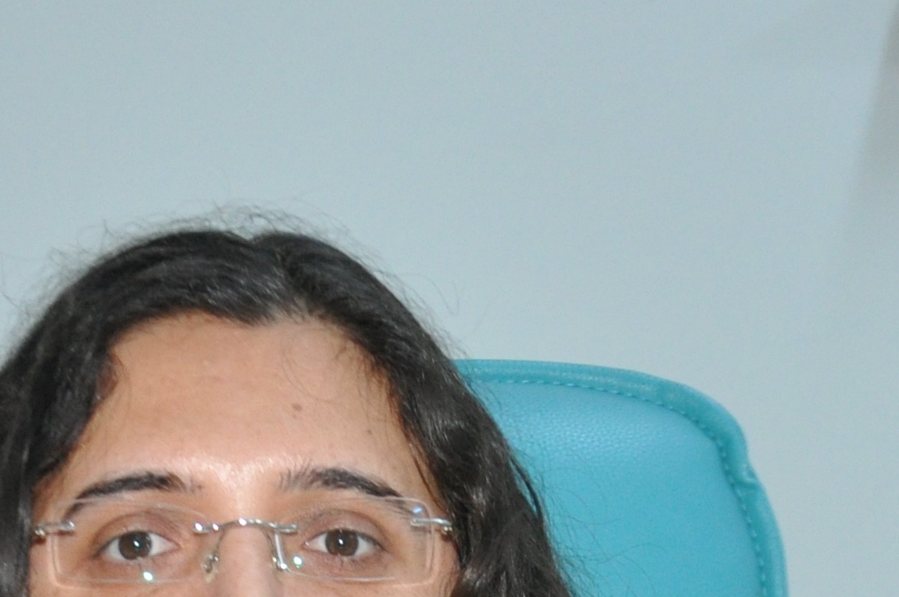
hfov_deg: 15.4
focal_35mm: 133
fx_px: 3320
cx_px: 428
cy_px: 958
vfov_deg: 9.9
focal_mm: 21
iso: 800
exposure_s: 1/60
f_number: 3.8
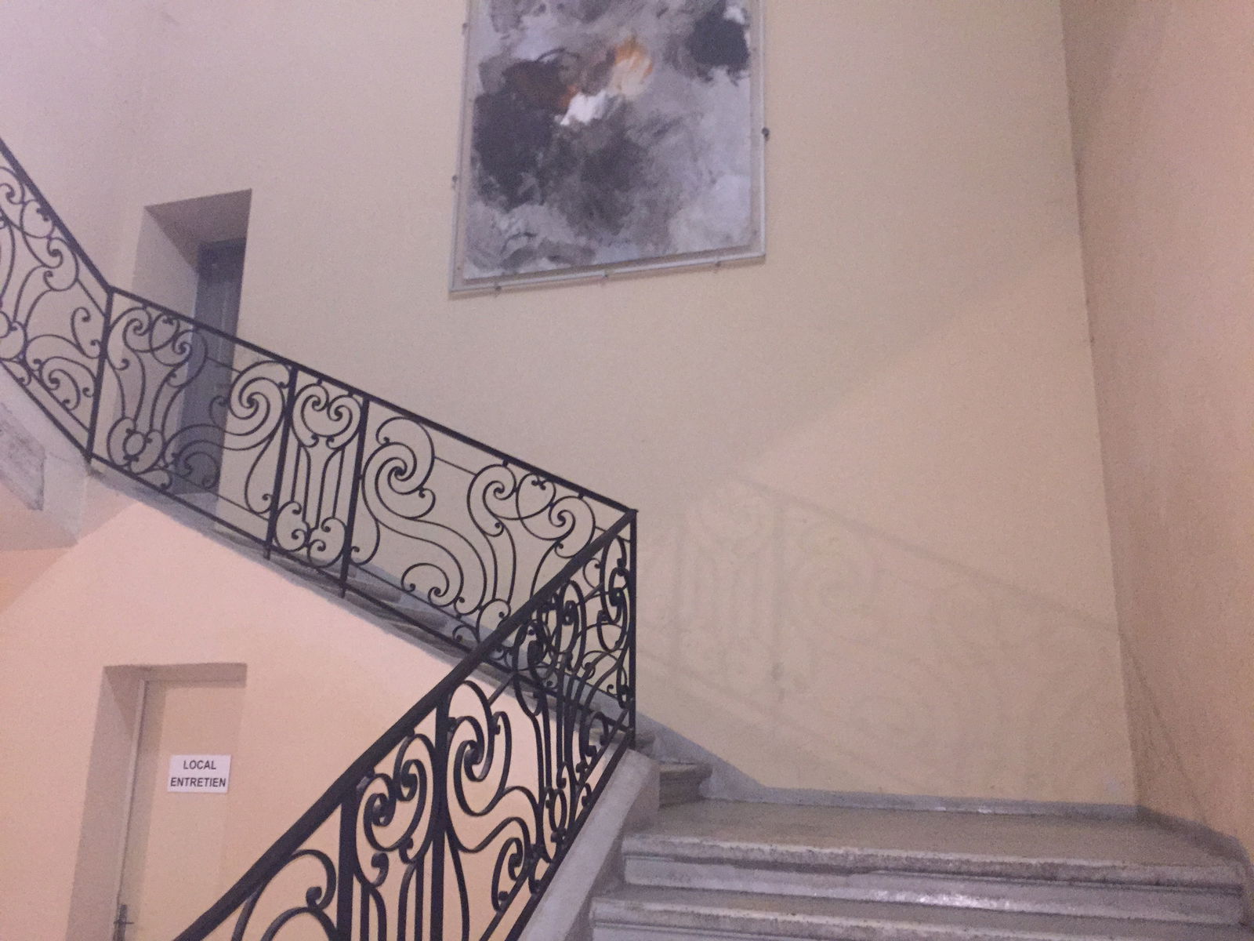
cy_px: 470
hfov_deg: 61.7
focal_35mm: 29
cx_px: 627
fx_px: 1051
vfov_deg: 48.2
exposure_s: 1/17
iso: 250
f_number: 2.2
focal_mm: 4.15
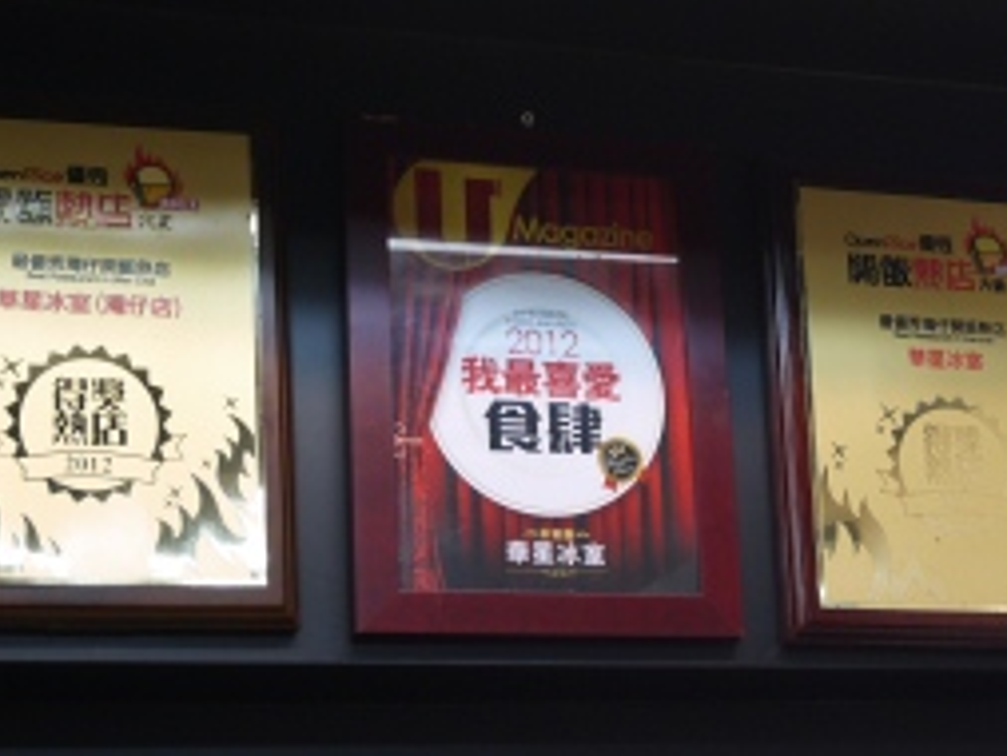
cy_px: 410
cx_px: 685
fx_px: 2678
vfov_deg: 16.1
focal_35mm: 92
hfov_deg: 21.2
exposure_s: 1/60
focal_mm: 26
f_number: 5
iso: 500
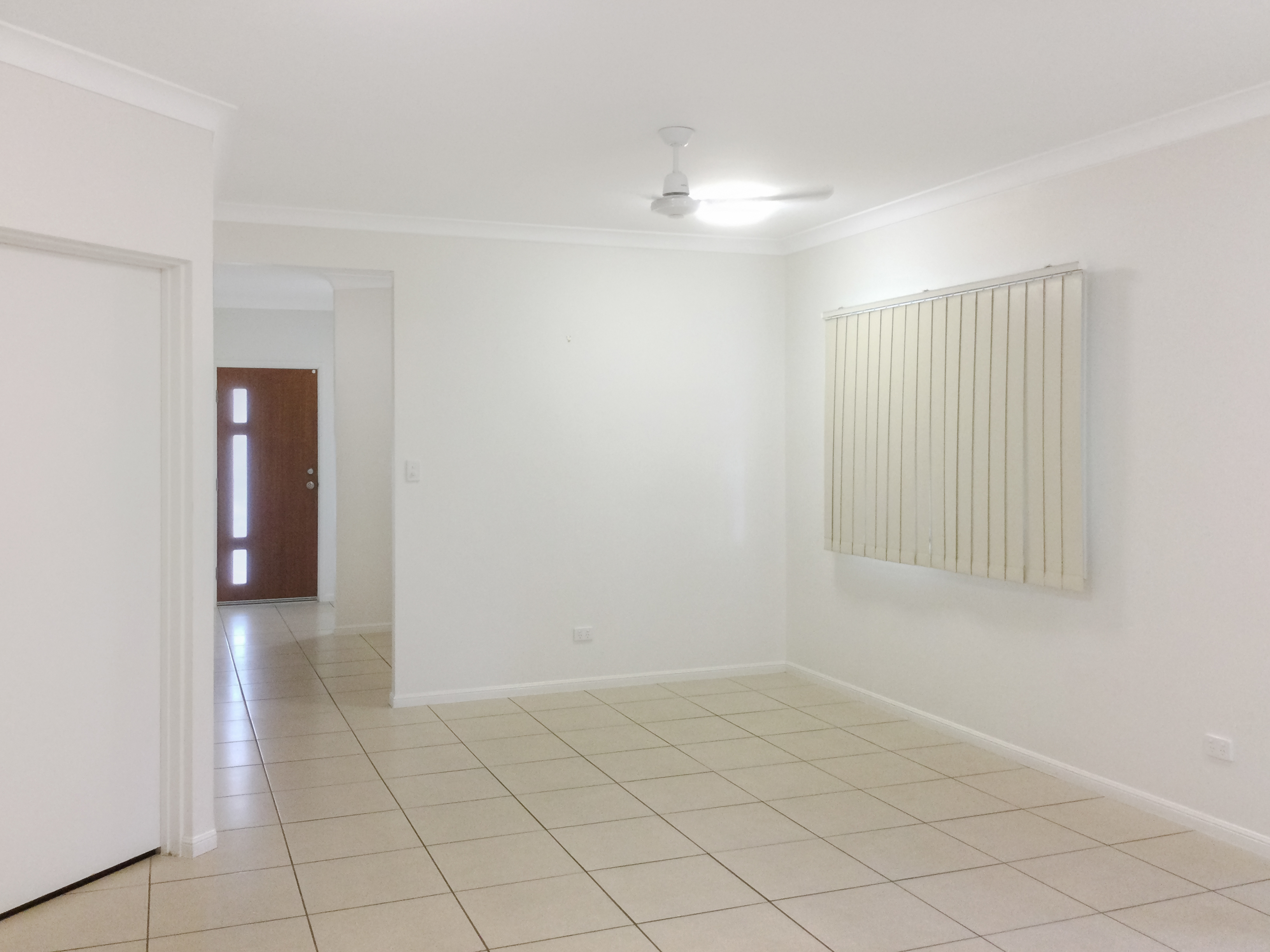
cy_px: 476
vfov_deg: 45.4
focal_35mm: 31
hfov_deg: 58.4
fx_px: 1137
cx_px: 635
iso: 80
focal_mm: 3.3
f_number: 2.4
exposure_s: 1/33
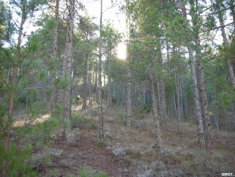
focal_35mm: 35
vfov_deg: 40.8
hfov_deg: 52.6
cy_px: 88
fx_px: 238
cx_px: 118
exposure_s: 1/30
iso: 66
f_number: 3
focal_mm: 5.8
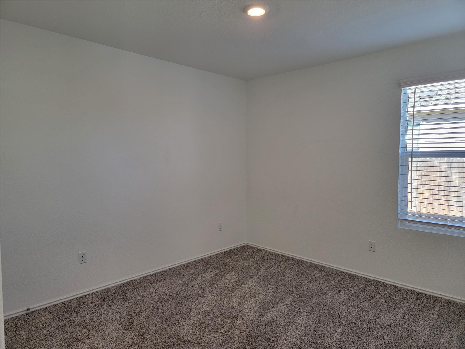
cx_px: 232
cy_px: 174
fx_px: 322
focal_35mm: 24
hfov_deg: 71.6
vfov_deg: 56.8
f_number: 1.8
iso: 80
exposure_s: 1/120
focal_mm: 6.7
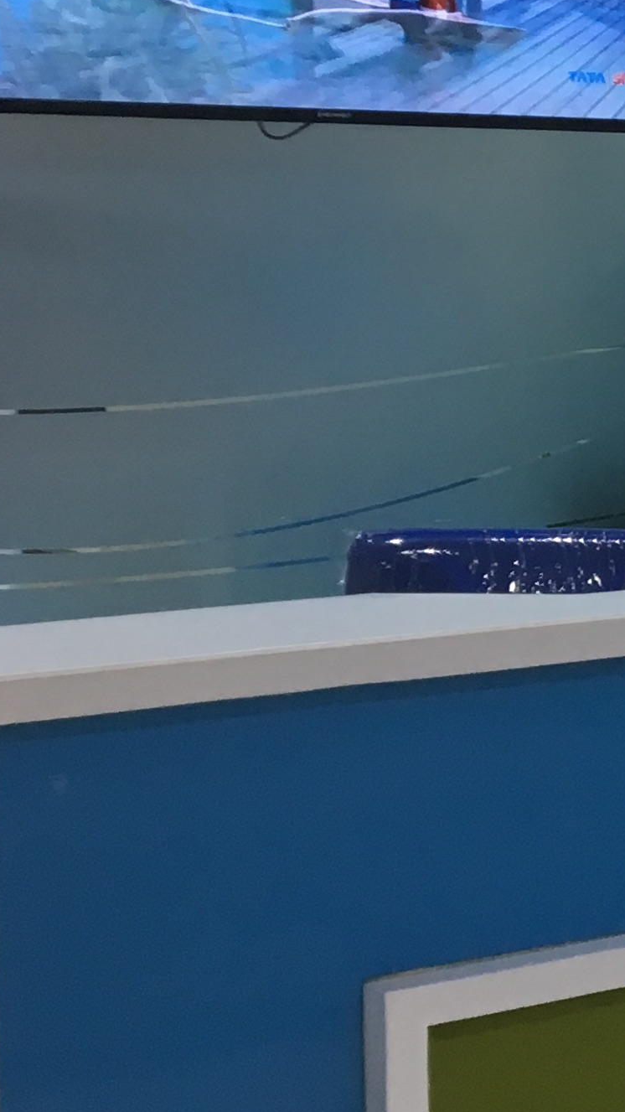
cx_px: 1562
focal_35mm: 96
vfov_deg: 22.2
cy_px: 452
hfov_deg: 10.6
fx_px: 2830
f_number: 2.2
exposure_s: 1/33
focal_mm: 4.15
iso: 64
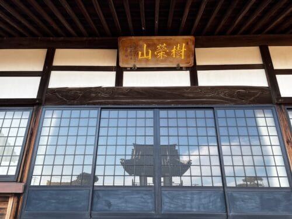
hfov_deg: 67.3
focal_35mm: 26
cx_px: 146
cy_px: 110
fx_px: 219
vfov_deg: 53.1
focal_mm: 5.7
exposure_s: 1/342
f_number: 1.5
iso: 50
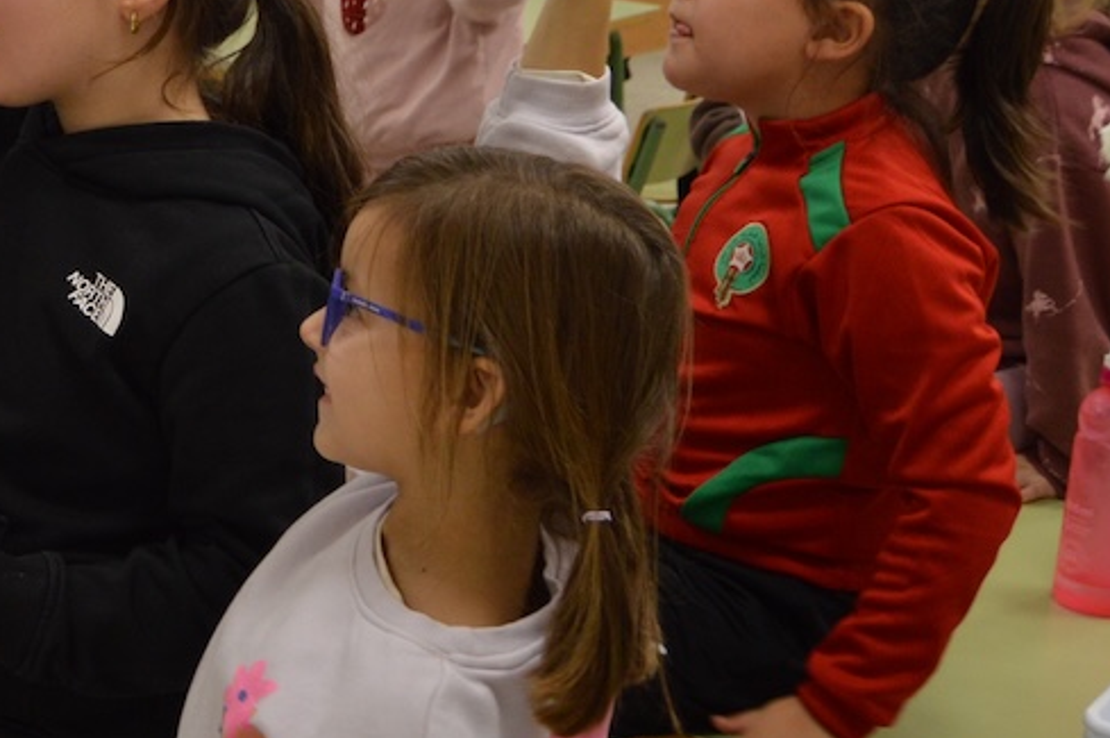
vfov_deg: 15.4
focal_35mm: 87
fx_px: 2680
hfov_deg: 21.6
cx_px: -242
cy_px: -3
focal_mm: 18
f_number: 3.5
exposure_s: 1/60
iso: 560
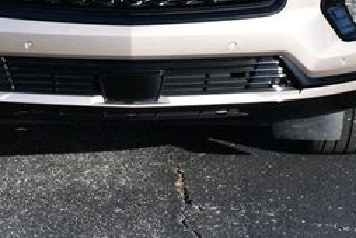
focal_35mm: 141
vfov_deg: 9.6
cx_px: 125
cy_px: -60
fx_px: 1396
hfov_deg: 14.5
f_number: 8
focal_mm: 28
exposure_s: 1/250
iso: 200
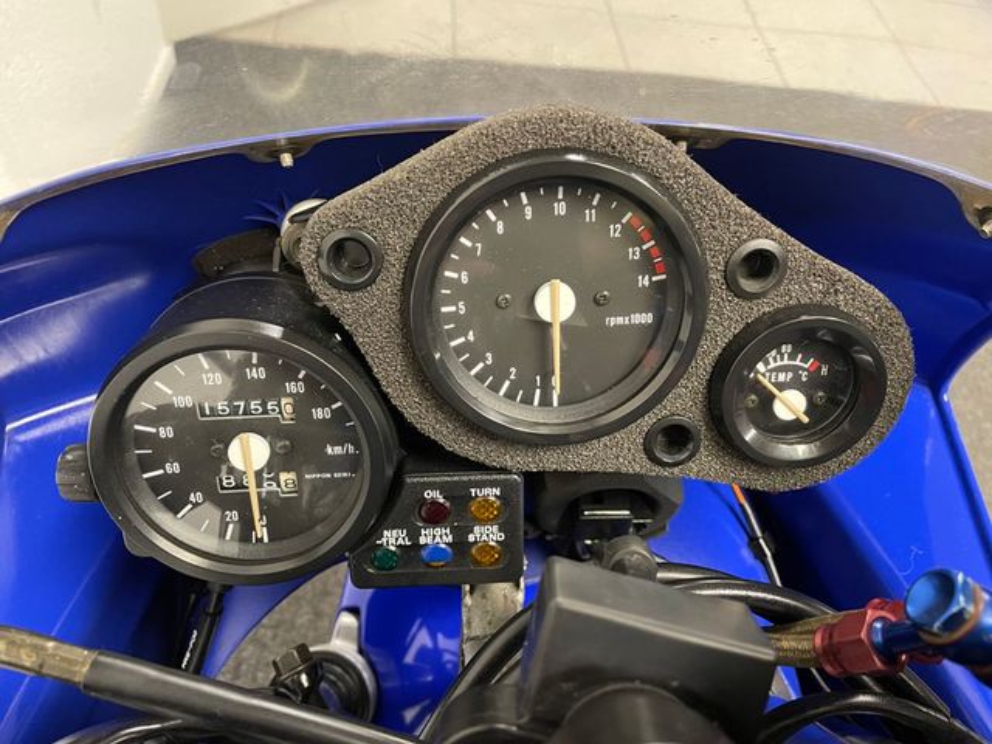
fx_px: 745
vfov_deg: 53.1
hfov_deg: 67.3
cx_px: 496
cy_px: 372
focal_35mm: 26
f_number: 1.6
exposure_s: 1/33
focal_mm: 4.2
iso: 500
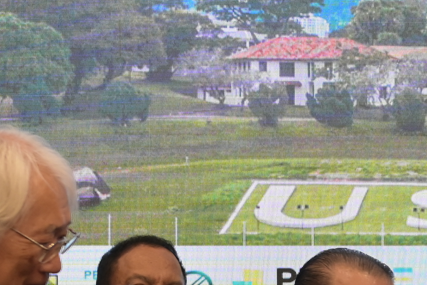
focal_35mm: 218
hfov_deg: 9.2
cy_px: 377
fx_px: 2585
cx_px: 595
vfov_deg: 6.2
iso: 1600
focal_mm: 55
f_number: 4
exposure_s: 1/200
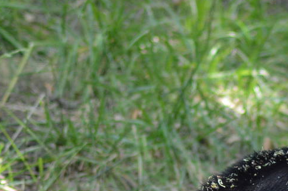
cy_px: 219
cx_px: 380
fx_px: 6691
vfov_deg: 1.6
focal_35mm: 837
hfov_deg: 2.5
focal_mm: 170
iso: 1250
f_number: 4.5
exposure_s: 1/500
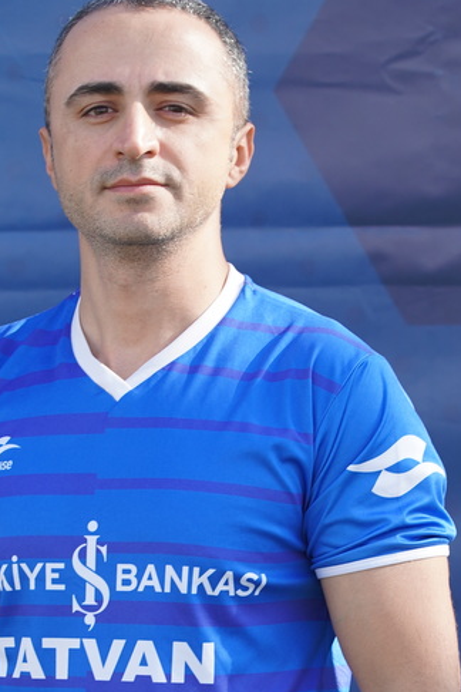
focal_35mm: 148
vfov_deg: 13.9
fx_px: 2843
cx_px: 139
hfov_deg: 9.3
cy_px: 352
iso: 100
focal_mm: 90
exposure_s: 1/200
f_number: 4
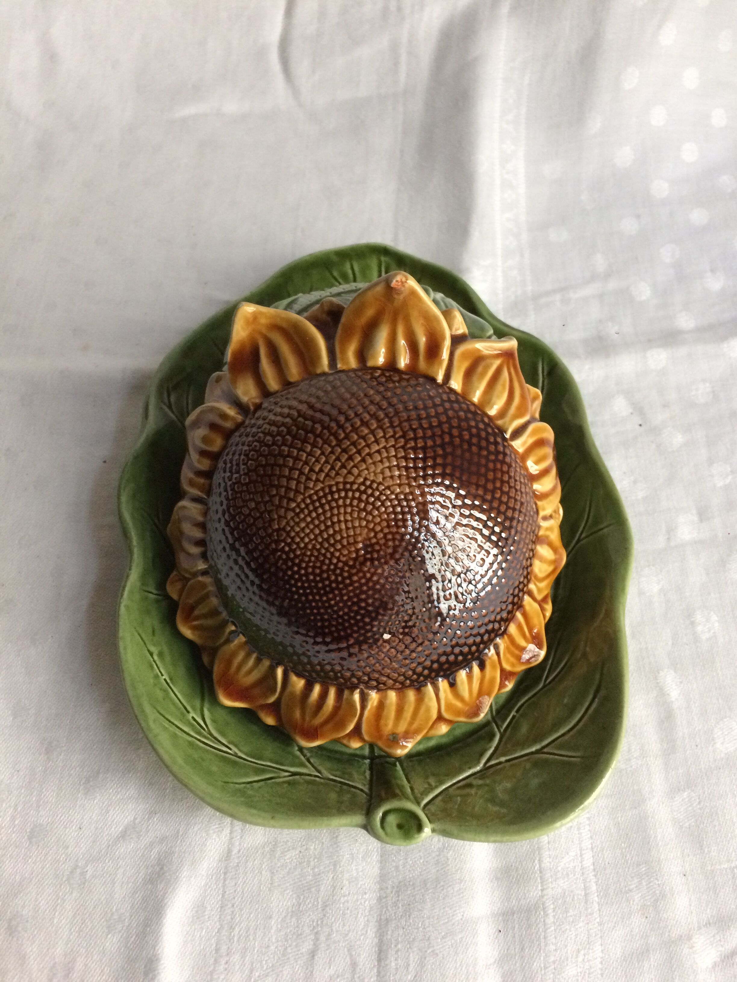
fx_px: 823
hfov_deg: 48.2
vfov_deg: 61.7
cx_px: 368
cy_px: 491
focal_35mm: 29
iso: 320
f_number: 2.2
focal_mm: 4.15
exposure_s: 1/33
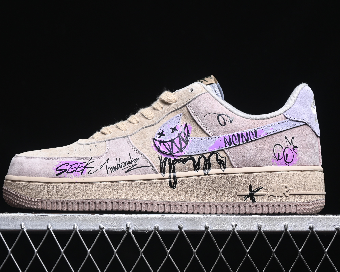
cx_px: 164
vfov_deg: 15.7
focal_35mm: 98
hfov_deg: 19.6
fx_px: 986
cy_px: 116
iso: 160
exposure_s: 1/50
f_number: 6.3
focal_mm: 50
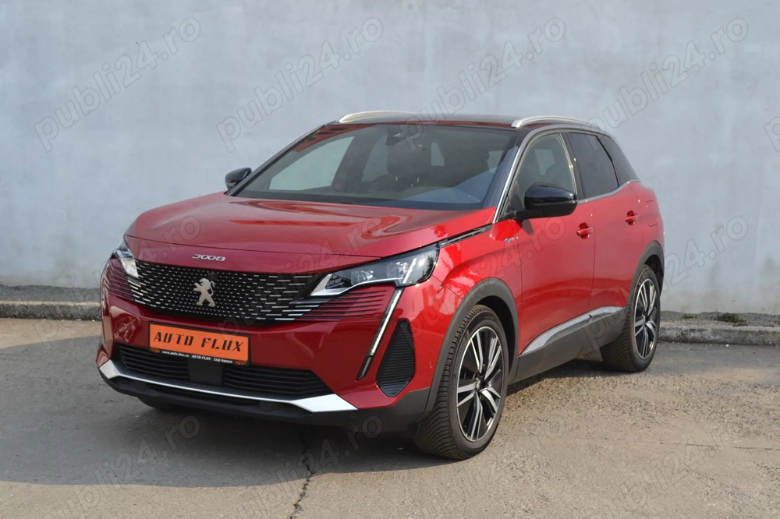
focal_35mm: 52
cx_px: 390
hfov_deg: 37.9
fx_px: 1137
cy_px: 260
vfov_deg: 25.7
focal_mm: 35
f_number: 6.3
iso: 100
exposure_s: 1/160
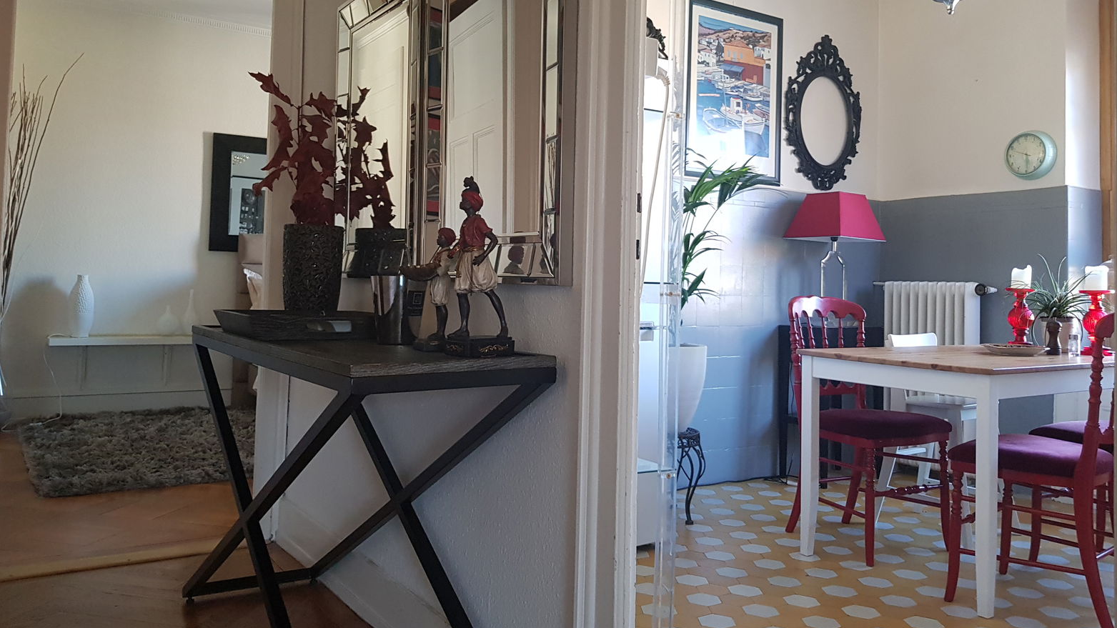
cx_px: 560
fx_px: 859
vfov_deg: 40.0
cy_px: 251
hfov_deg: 66.1
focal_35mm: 29
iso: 200
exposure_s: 1/33
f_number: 1.7
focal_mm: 4.2
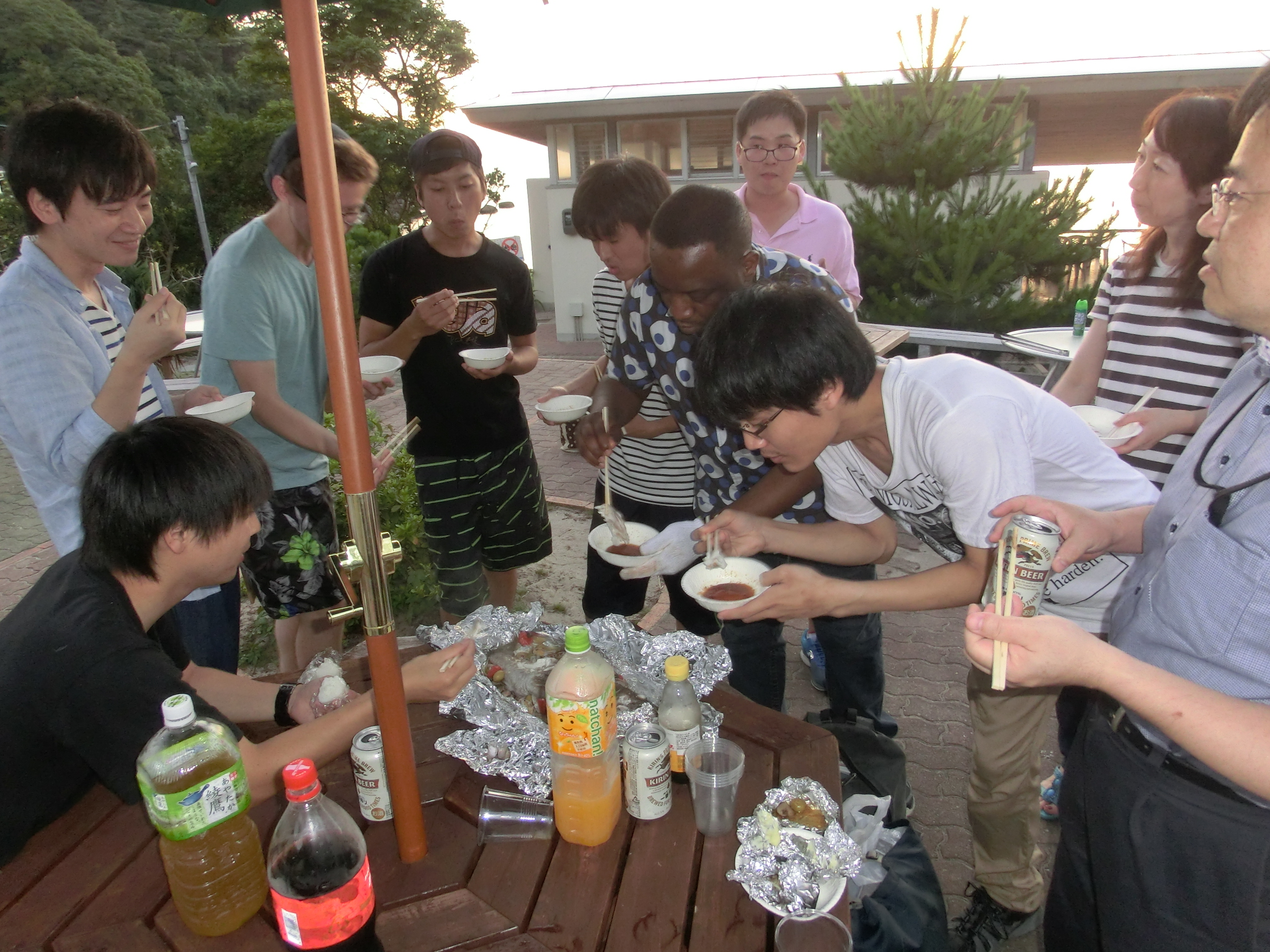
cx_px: 635
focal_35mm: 24
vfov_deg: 56.8
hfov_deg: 71.6
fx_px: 881
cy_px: 476
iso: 400
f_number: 3
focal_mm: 4.24
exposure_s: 1/60
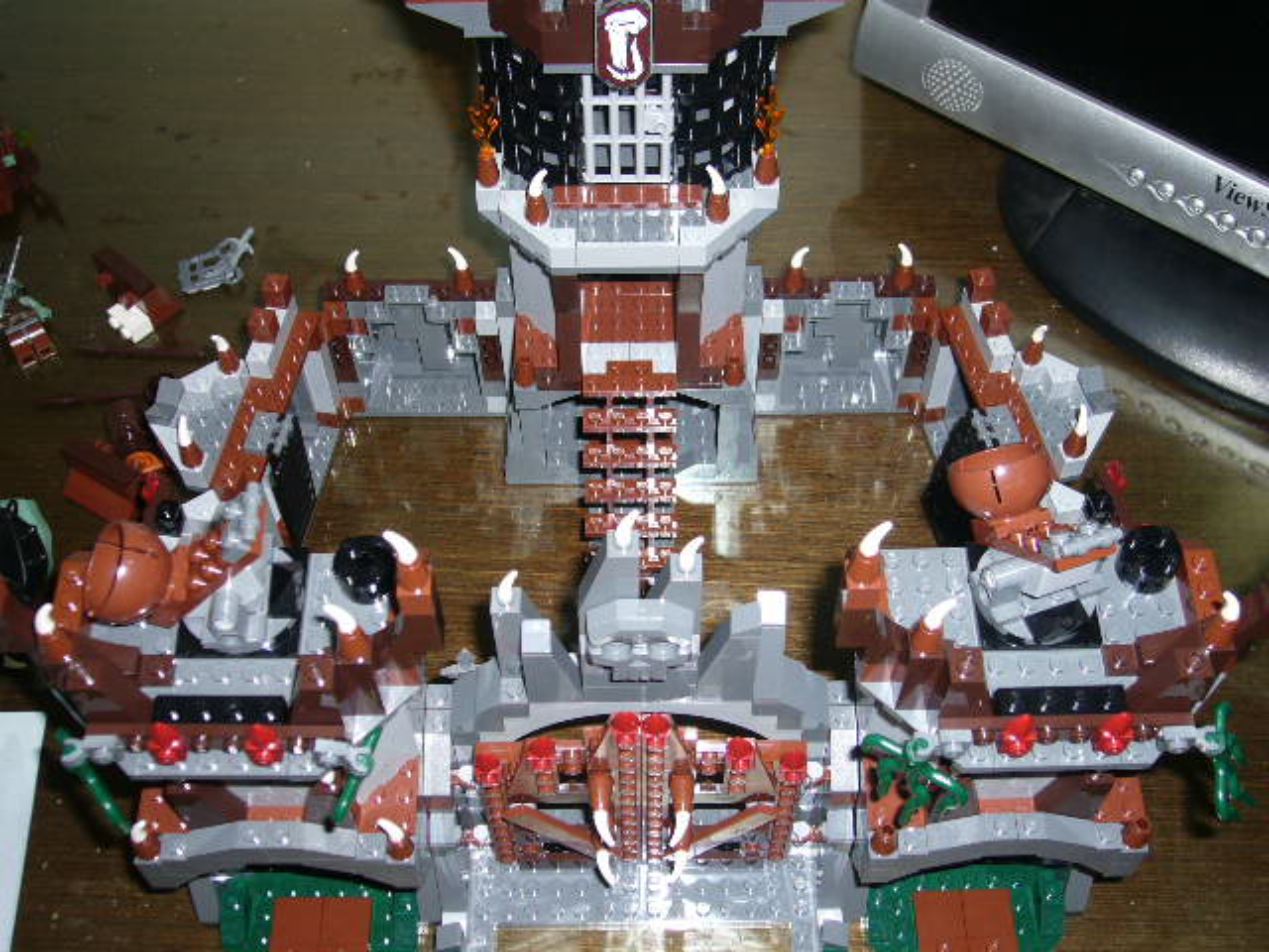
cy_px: 476
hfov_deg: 42.1
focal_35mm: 45
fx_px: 1650
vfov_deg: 32.2
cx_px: 634
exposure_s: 1/60
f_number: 3.2
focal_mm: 7.5
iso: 80
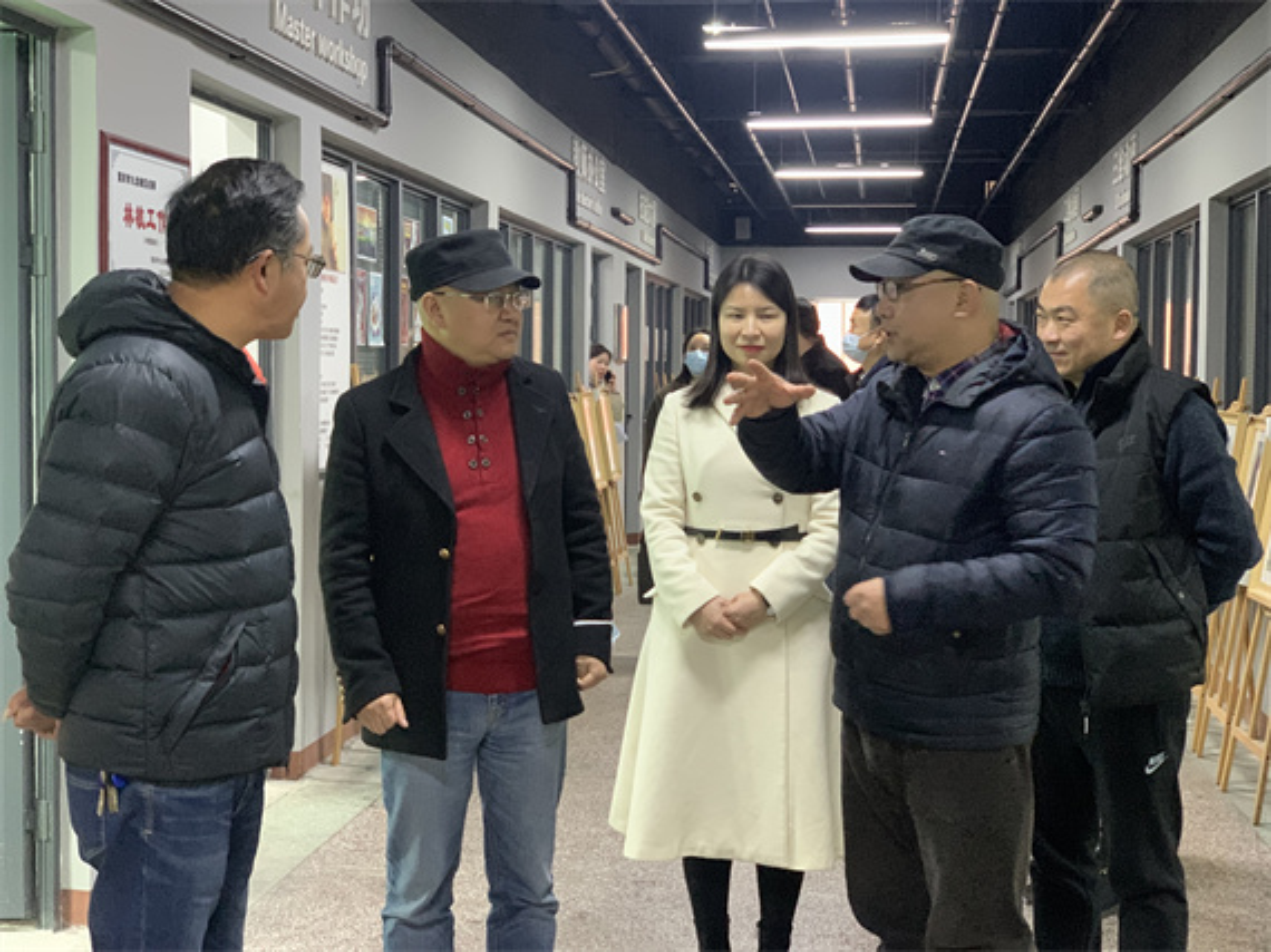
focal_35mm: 52
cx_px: 636
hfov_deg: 36.8
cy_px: 476
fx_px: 1908
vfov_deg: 28.0
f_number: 2.4
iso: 640
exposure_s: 1/30
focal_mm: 6
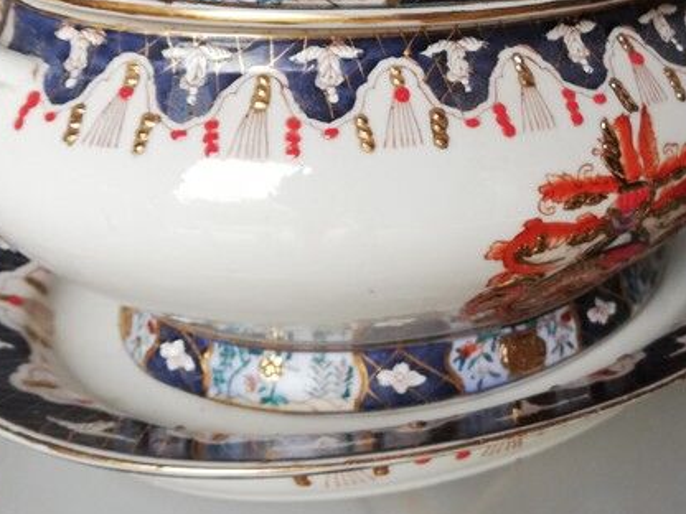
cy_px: 148
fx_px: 991
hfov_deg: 37.6
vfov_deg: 28.8
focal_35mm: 50
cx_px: 477
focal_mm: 3.81
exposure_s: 1/100
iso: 64
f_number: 2.2
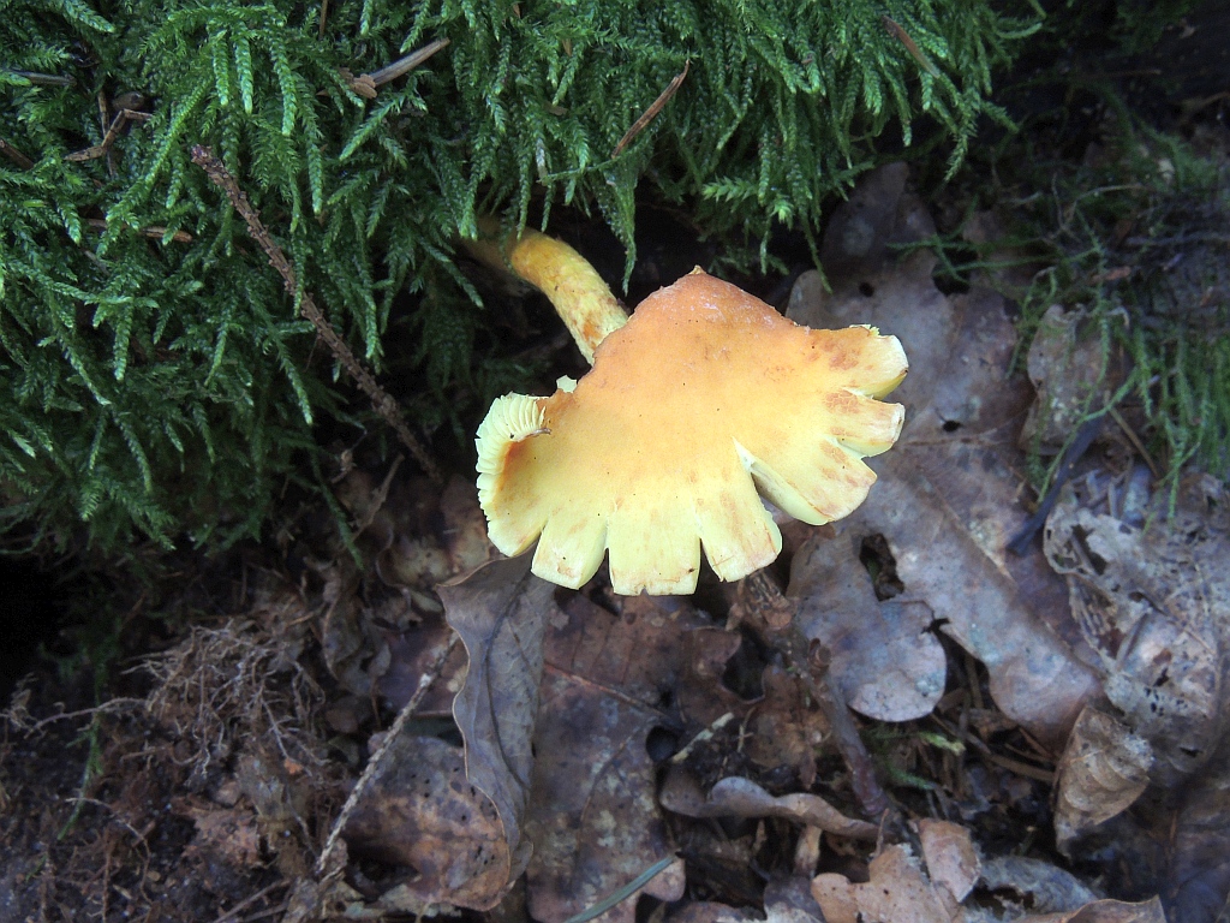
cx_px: 615
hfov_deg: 40.4
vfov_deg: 30.9
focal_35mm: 47
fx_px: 1670
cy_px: 462
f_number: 7.8
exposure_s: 1/2
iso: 200
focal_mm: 8.3
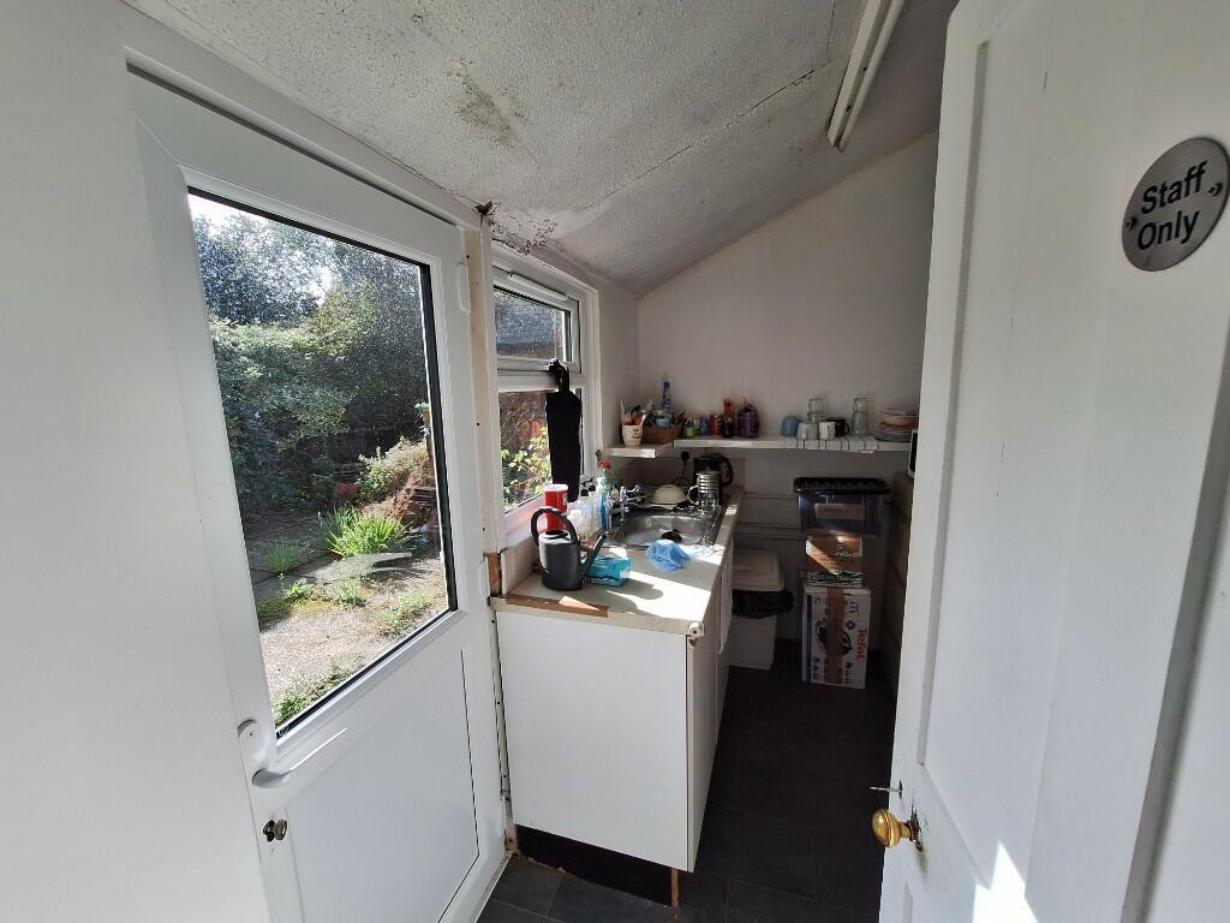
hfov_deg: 106.2
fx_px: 462
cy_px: 462
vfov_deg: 89.9
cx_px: 615
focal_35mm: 13
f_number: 2.2
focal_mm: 1.74
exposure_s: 1/392
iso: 40
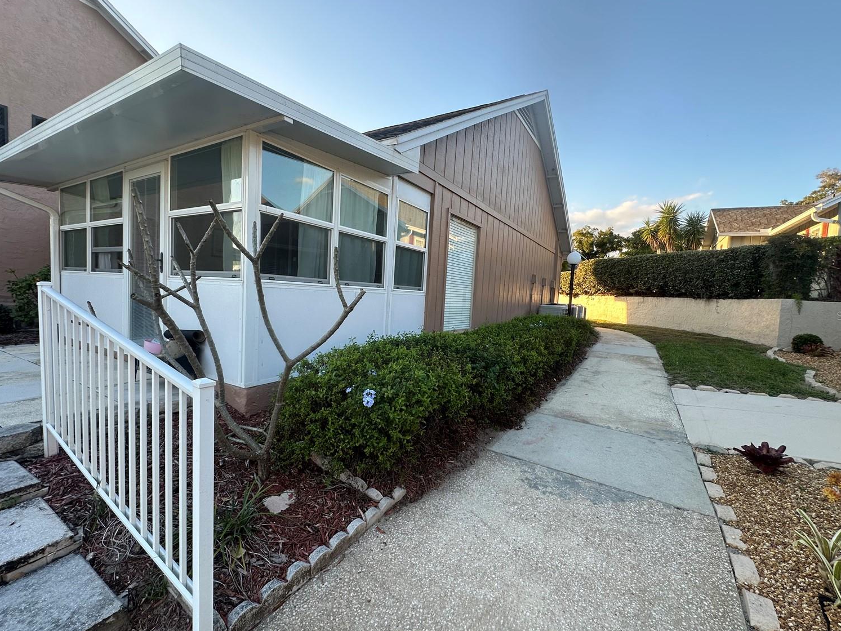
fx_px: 364
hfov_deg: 98.1
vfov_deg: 81.8
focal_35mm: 15
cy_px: 316
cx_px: 439
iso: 40
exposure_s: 1/145
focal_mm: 2.22
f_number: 2.2
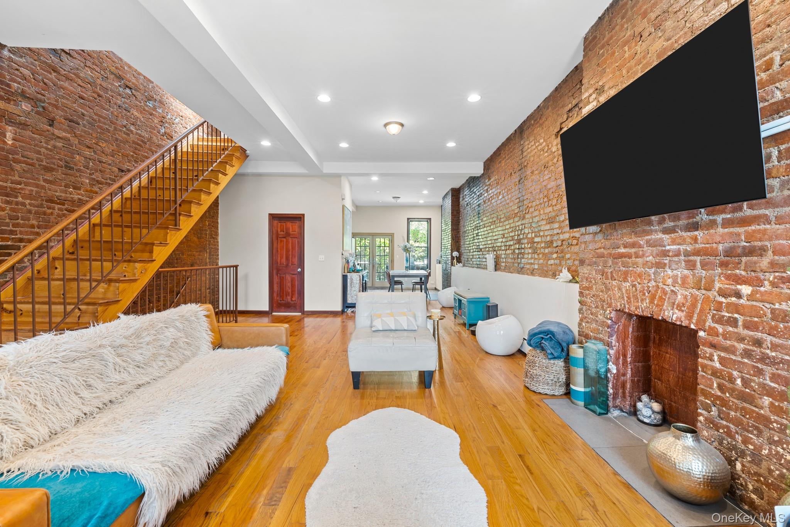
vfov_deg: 81.2
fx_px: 307
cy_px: 264
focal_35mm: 14
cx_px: 395
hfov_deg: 104.3
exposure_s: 2
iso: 200
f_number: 10
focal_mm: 14
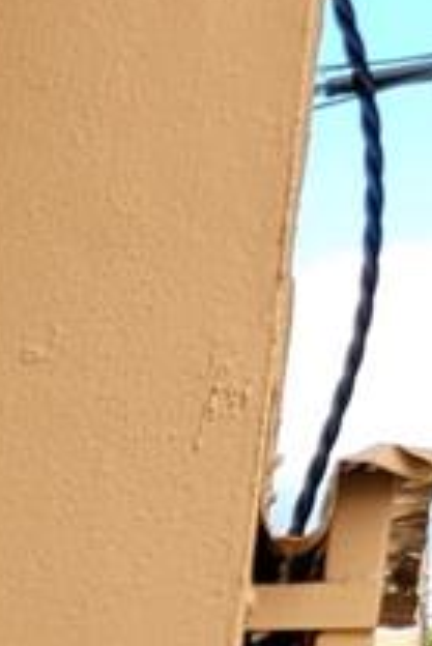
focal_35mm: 144
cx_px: -935
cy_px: 1544
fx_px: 2587
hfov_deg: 8.0
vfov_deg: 11.7
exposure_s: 1/276
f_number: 1.8
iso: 16
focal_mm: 6.7
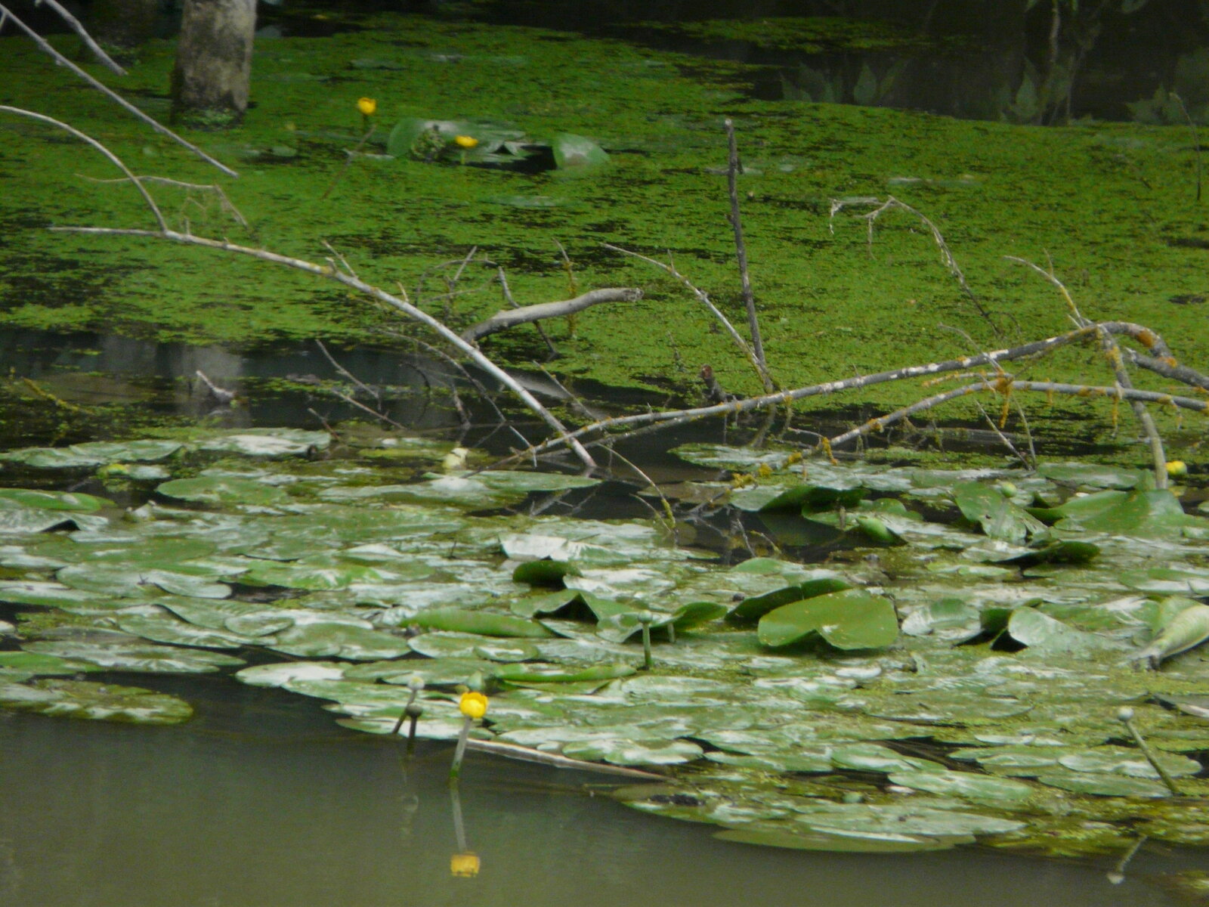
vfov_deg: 3.0
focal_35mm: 504
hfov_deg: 3.9
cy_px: 454
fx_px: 17603
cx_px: 604
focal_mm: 82.8
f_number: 4.2
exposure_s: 1/500
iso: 320
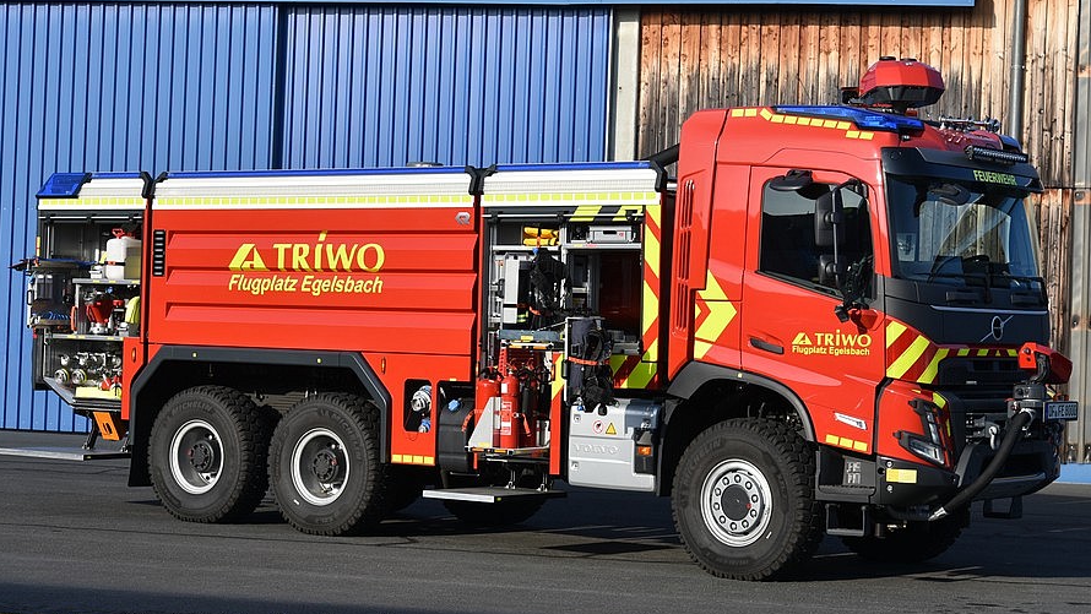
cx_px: 546
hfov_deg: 29.3
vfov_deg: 16.8
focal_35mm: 72
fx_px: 2083
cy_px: 283
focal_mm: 68
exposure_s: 1/320
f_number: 9
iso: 200
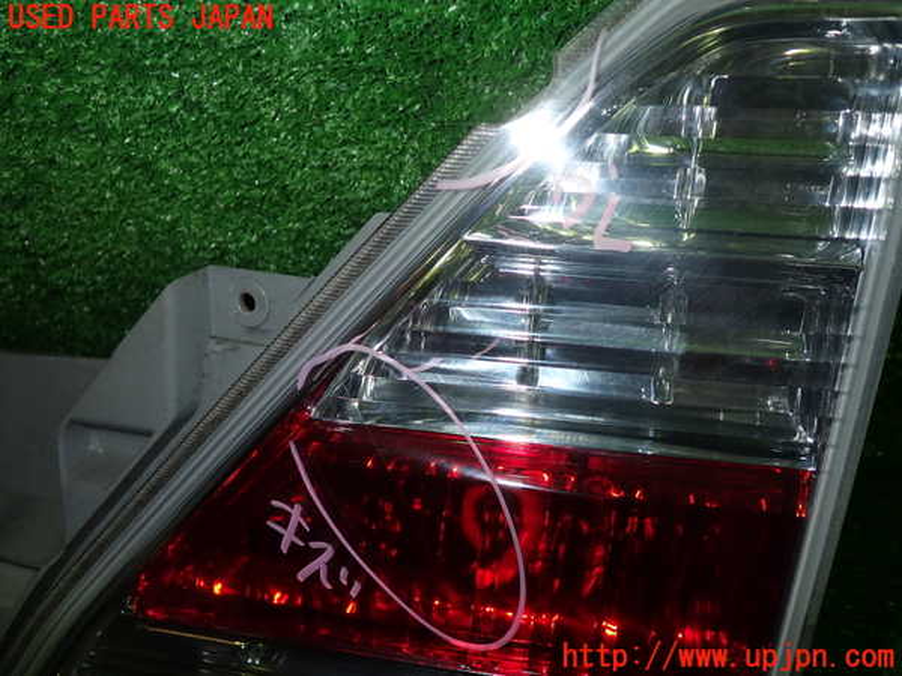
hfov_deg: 60.0
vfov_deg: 46.8
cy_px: 338
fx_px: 782
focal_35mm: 30
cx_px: 451
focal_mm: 5.4
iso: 200
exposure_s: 1/30
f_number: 6.3
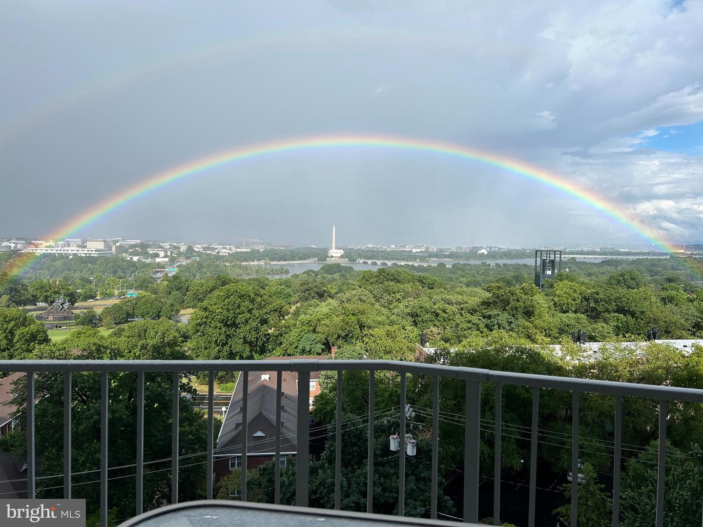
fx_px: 528
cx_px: 352
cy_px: 264
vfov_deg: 53.1
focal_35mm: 26
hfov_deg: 67.3
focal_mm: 5.7
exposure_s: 1/4630
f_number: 1.5
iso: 50
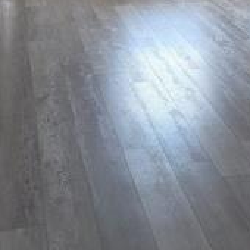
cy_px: -65
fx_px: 752
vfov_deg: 17.8
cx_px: 271
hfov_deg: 18.2
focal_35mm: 92
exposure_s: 1/60
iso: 100
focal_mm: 6.25
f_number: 1.7
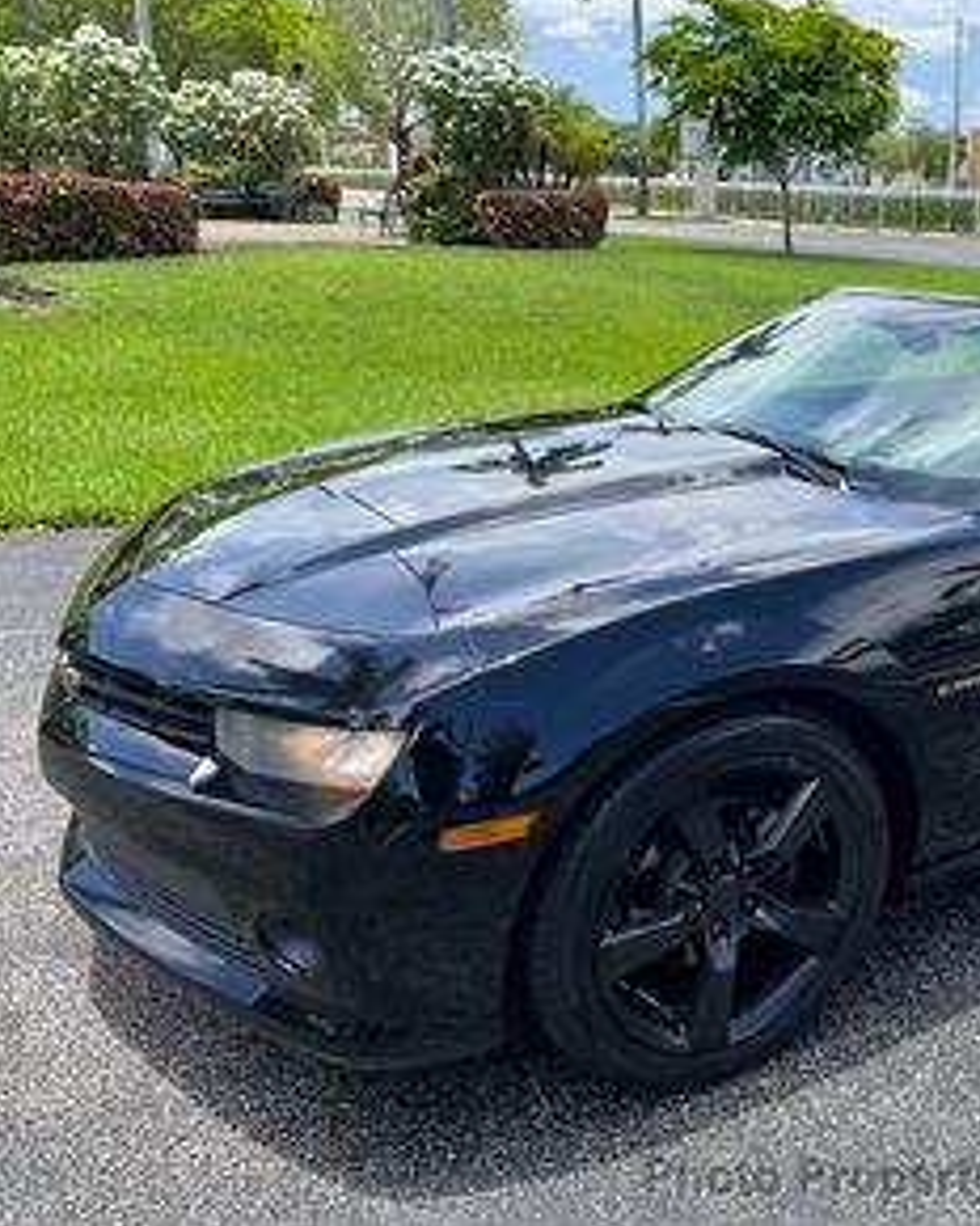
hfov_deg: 40.0
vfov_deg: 51.5
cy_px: 600
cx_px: 828
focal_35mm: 35
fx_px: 1269
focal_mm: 5.7
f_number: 1.5
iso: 50
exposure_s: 1/1377
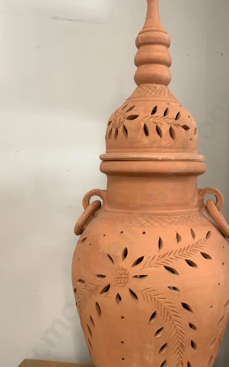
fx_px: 380
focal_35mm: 38
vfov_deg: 51.3
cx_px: 142
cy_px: 217
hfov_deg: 33.4
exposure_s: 1/50
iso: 50
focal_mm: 4.25
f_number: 1.8
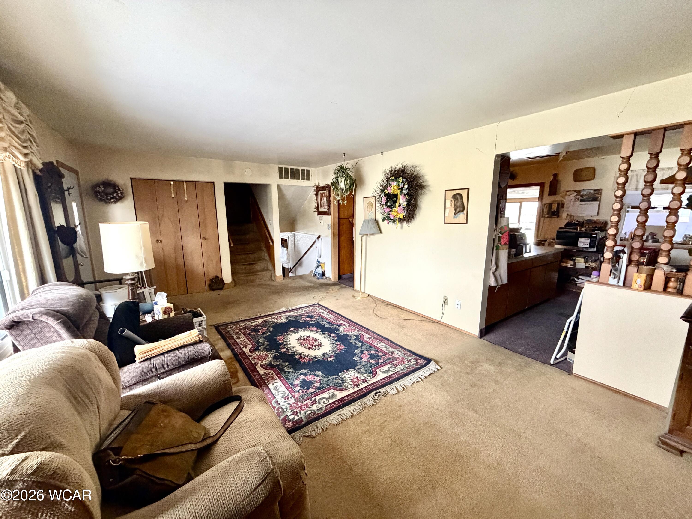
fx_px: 280
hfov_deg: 102.1
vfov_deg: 85.7
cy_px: 260
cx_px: 346
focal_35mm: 14
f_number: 2.2
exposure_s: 1/60
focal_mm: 2.22
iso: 640
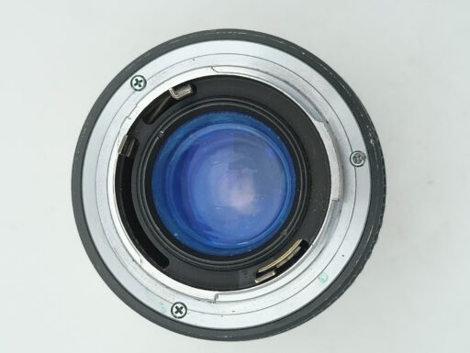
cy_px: 176
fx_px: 326
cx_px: 235
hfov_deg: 71.5
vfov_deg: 56.9
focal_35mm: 24
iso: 100
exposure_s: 1/515
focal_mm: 5.56
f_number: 1.8
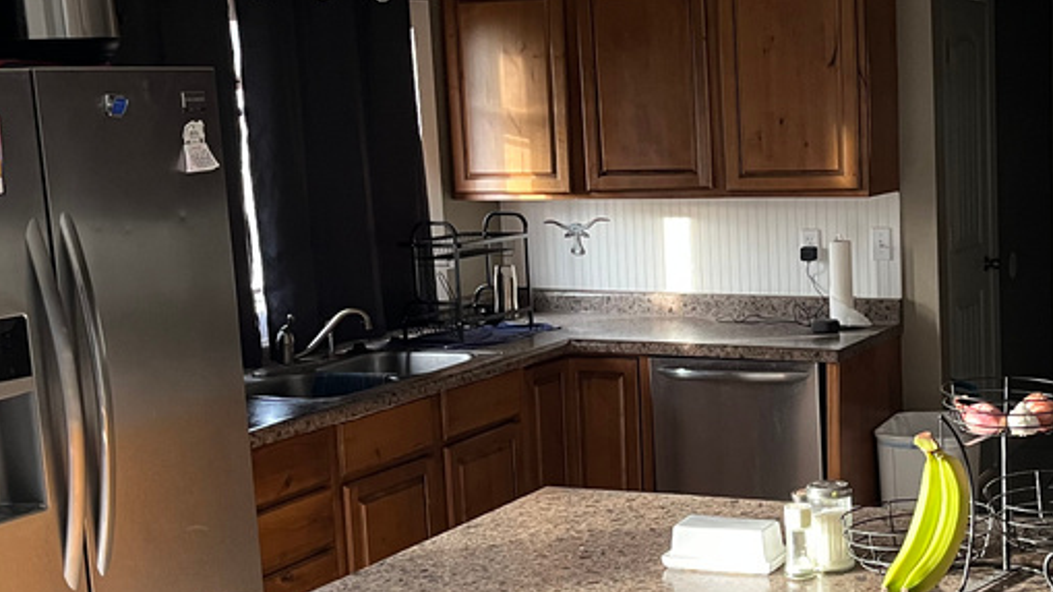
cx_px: 823
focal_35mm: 57
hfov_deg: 35.6
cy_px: 323
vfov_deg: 21.1
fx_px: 1591
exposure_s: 1/60
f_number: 1.6
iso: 400
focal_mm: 5.1
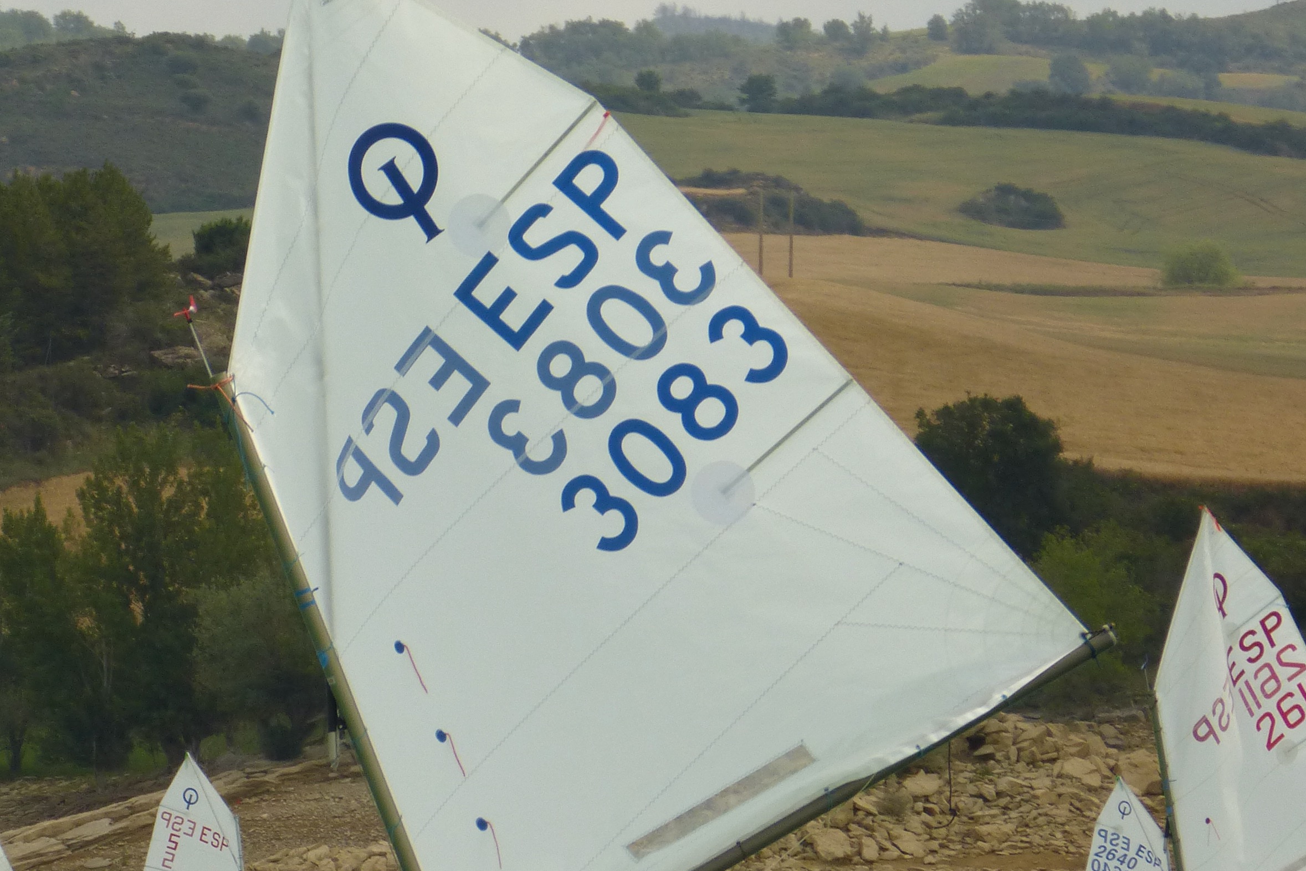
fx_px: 13348
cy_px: 493
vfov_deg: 3.7
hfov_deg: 5.6
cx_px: 133
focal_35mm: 368
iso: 100
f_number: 3.8
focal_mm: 32.5
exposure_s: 1/1600
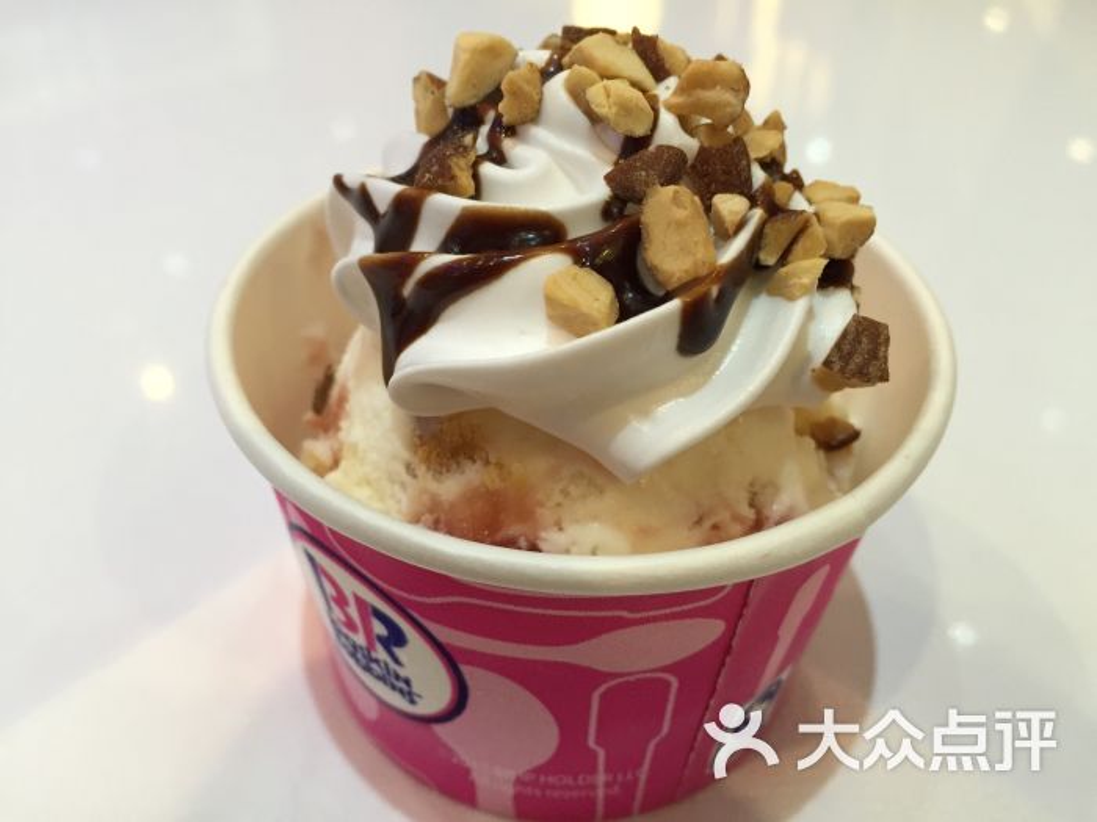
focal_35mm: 29
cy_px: 411
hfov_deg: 61.7
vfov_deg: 48.2
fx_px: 919
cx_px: 548
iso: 64
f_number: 2.2
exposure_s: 1/33
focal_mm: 4.15
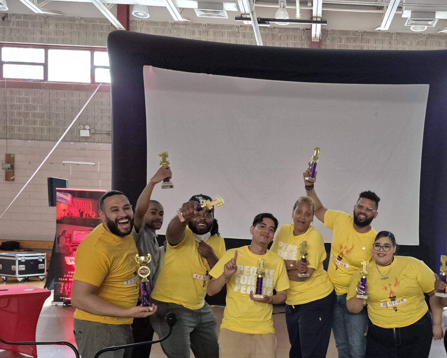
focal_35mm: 36
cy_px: 253
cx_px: 326
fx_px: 476
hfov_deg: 48.6
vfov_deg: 40.4
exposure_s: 1/60
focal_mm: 5.4
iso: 2000
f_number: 1.8
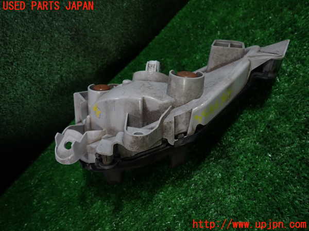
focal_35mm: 25
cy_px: 116
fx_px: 223
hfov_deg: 69.4
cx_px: 154
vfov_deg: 54.9
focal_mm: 4.5
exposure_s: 1/60
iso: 160
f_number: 2
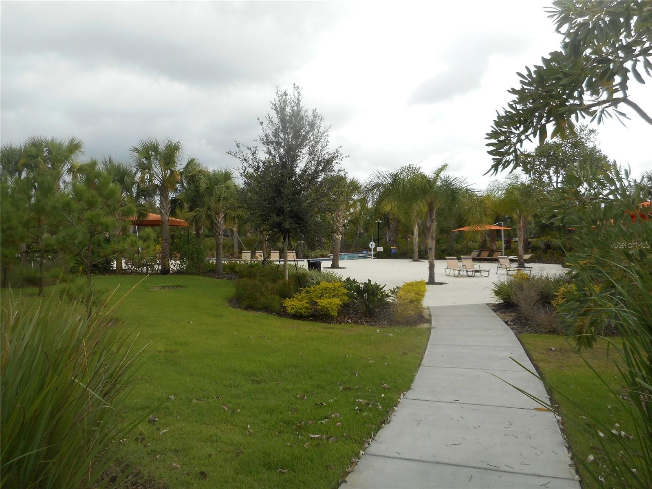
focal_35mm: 25
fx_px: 471
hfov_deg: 69.4
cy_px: 244
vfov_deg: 54.9
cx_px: 326
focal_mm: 4.5
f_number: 3.7
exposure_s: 1/400
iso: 80
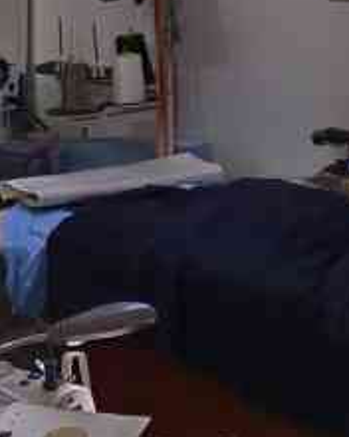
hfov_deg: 13.7
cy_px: 5
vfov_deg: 16.8
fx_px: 1446
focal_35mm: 112
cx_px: 87
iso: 50
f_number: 1.9
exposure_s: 1/320
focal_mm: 6.71
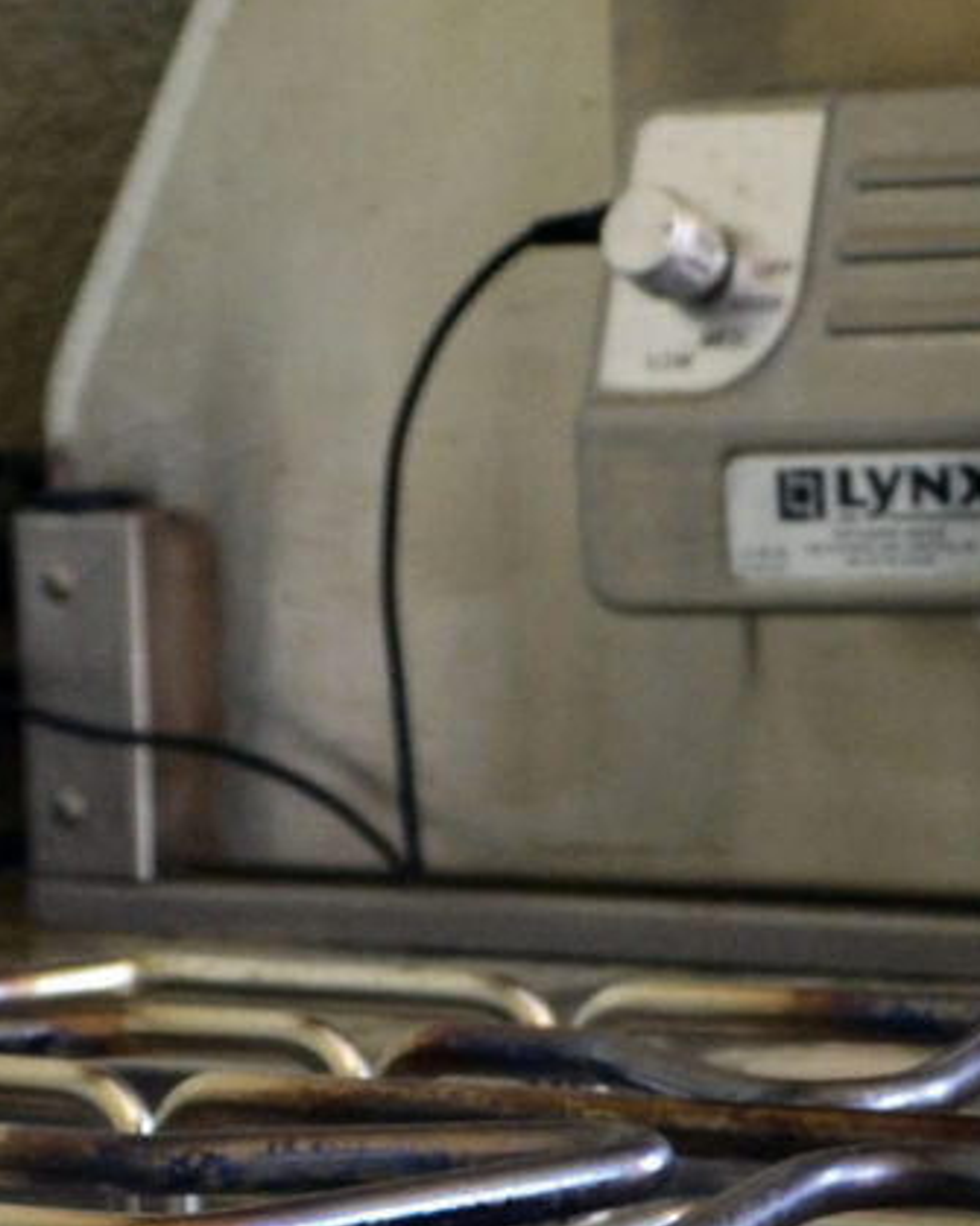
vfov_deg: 12.1
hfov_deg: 9.9
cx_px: 878
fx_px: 5622
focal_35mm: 155
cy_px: 1508
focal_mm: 18
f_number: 3.5
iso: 400
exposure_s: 1/50
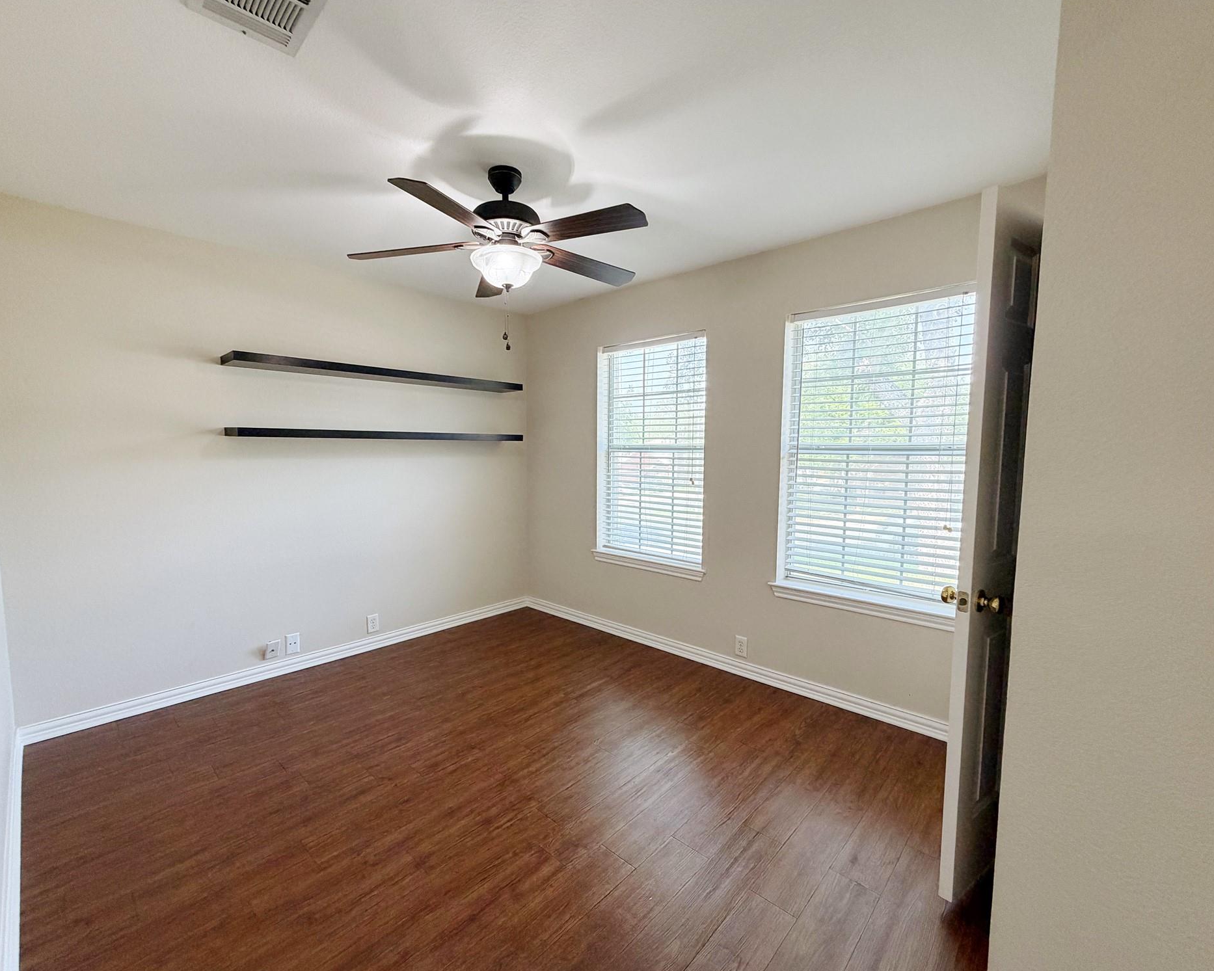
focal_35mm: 15
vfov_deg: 84.0
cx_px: 591
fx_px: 539
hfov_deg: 96.8
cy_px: 494
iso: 200
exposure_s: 1/120
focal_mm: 2.22
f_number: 2.2
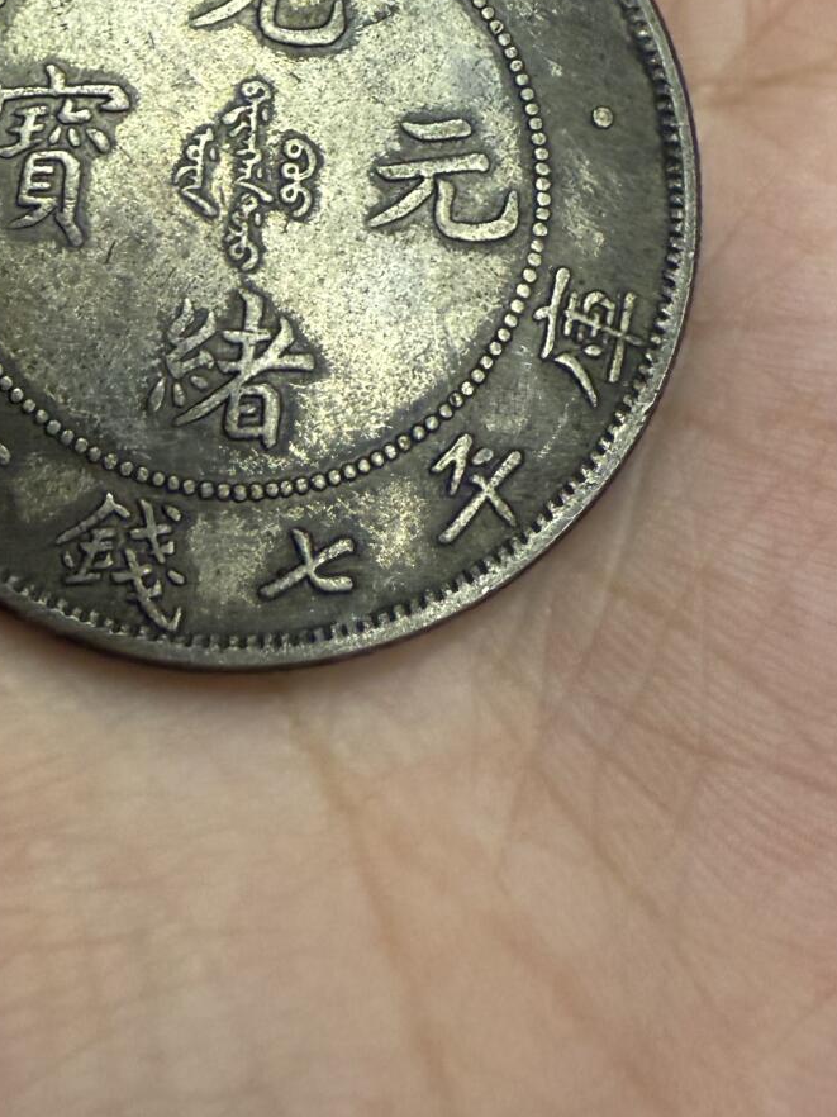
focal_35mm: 49
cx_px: 272
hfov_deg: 29.4
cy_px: 9
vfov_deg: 35.4
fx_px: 1580
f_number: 2.2
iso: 500
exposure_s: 1/50
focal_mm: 2.22
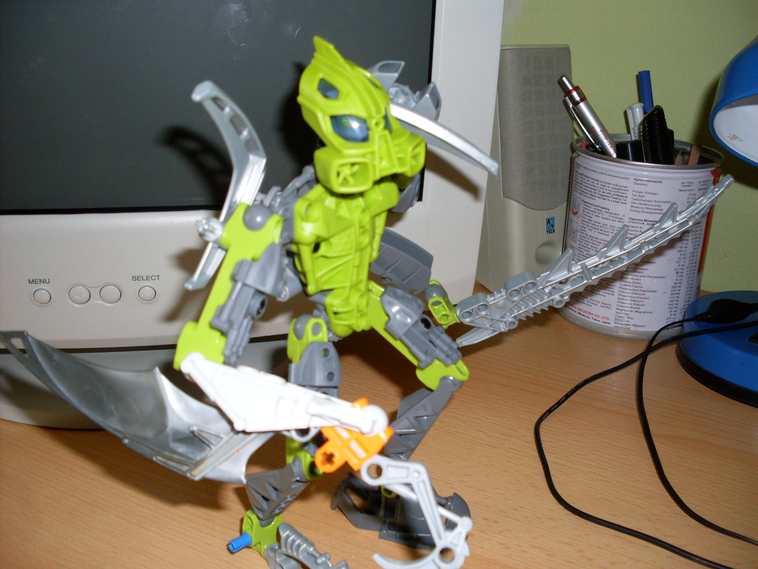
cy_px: 284
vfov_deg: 37.7
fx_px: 832
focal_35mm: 38
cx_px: 379
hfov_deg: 49.0
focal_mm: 6.3
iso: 100
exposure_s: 1/45
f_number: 2.8
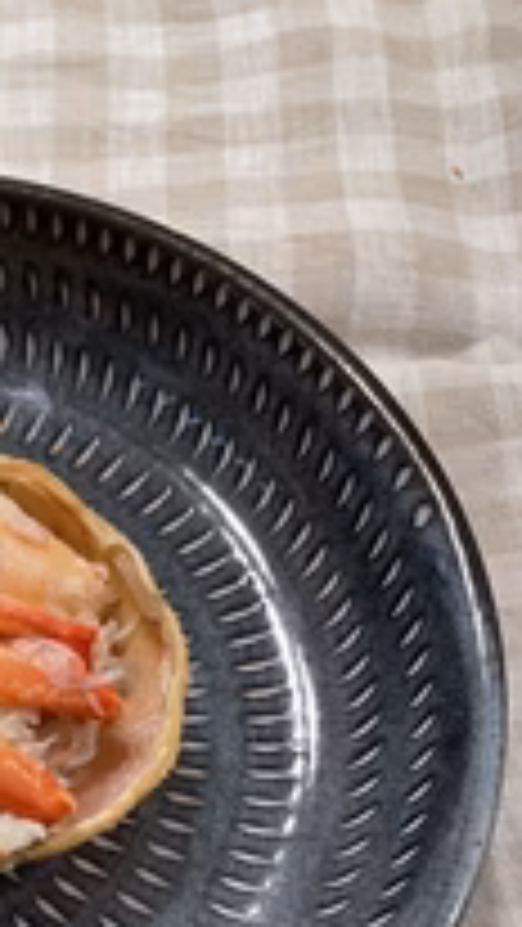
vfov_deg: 35.1
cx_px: -144
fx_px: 1352
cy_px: 878
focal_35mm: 55
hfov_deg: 20.1
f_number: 1.6
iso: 125
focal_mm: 4.2
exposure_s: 1/50
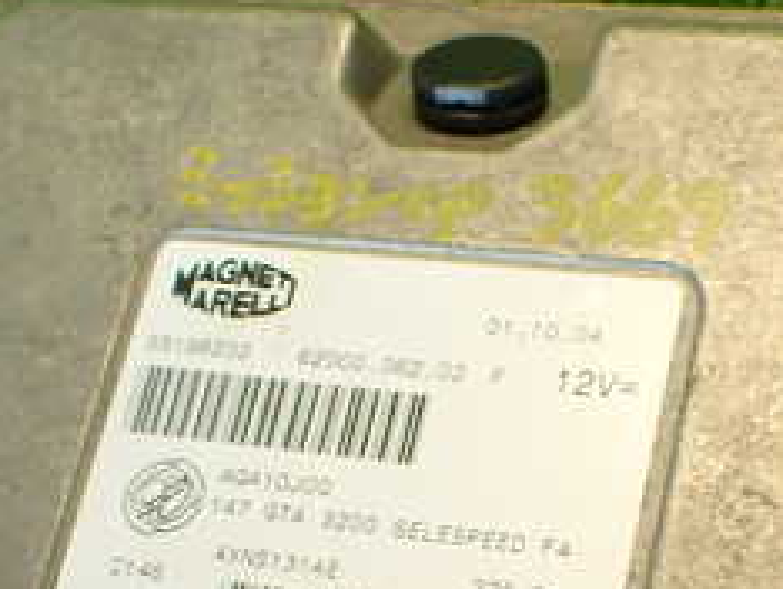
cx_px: 492
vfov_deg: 17.7
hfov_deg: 23.7
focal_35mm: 82
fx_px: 1857
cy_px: 552
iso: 200
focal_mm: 5.79
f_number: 2.4
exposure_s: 1/40
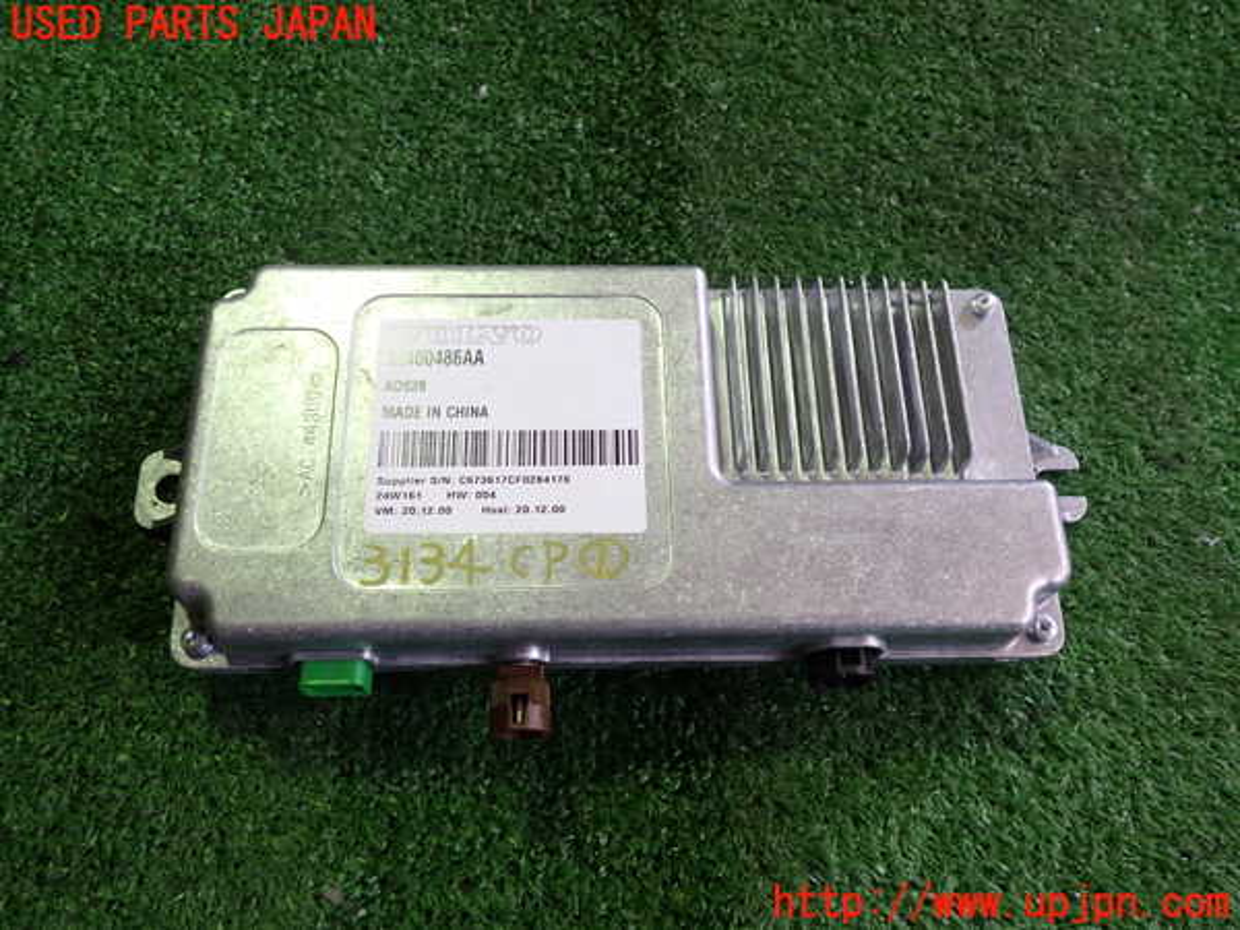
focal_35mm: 30
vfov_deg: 46.8
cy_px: 465
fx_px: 1075
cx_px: 620
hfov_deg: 60.0
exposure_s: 1/50
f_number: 2.3
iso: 200
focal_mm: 5.4
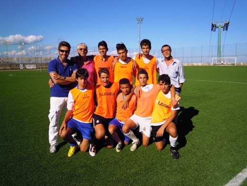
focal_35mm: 28
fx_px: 200
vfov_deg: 49.7
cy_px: 93
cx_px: 124
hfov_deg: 63.4
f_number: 7.6
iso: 100
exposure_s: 1/400
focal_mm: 5
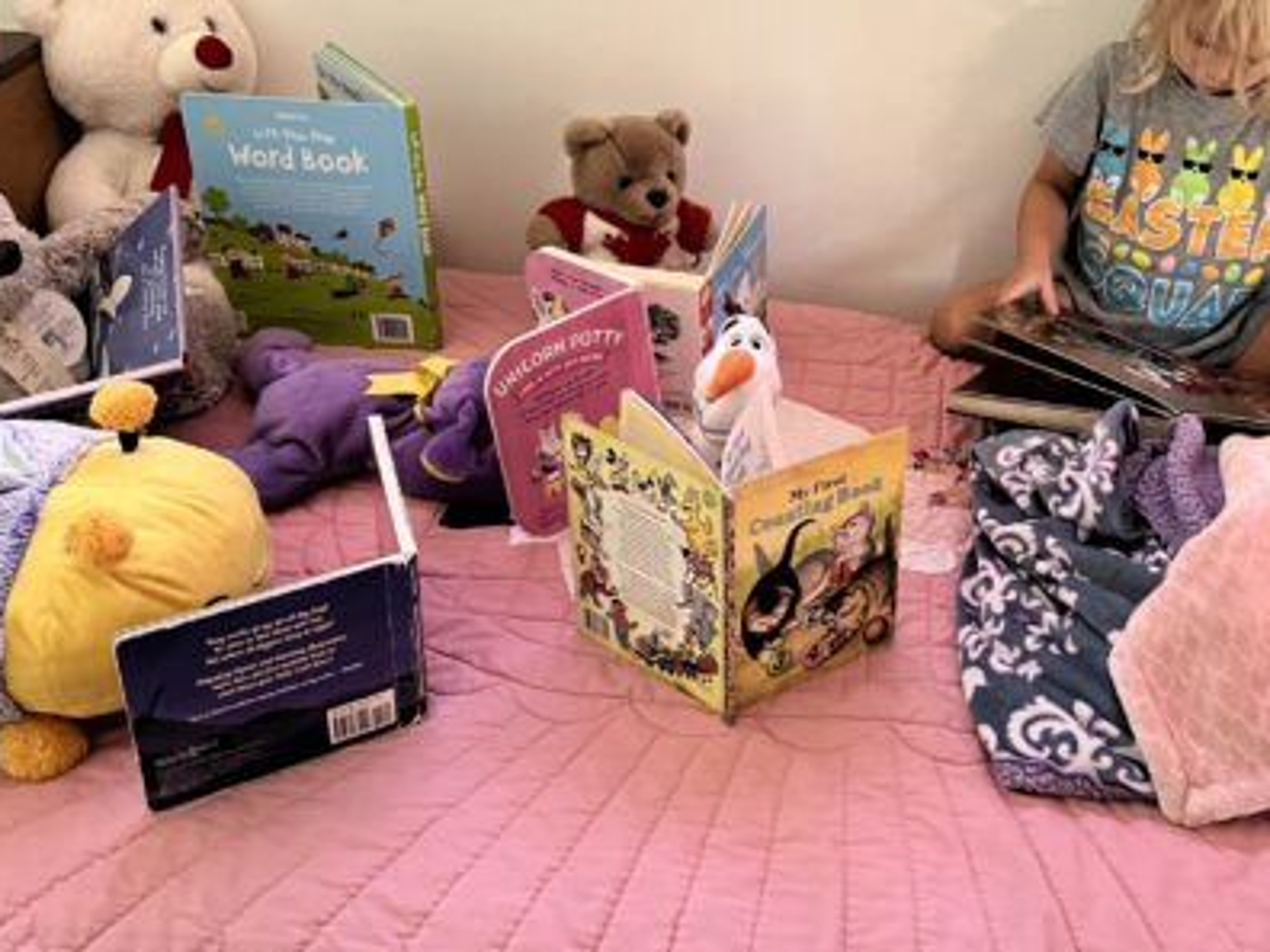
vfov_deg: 35.1
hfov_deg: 45.4
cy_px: 418
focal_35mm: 41
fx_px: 1504
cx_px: 784
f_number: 1.5
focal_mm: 5.7
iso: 500
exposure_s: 1/50
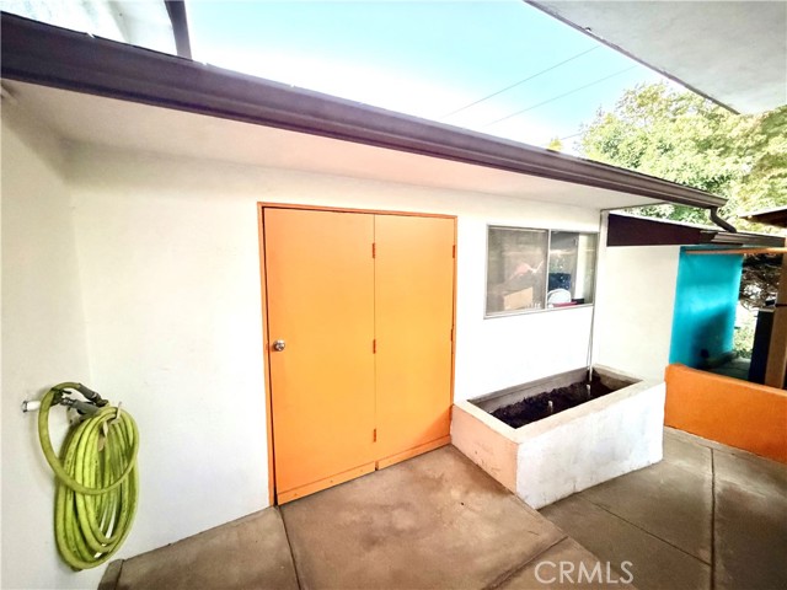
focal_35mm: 14
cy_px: 295
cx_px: 394
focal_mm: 2.22
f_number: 2.2
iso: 2500
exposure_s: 1/30
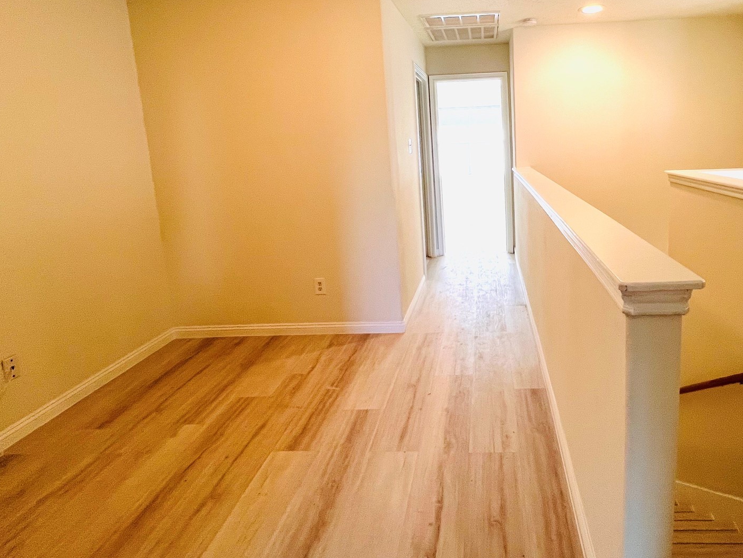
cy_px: 200
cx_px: 473
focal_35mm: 19
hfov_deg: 82.8
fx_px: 408
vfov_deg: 67.3
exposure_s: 1/120
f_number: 1.8
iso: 160
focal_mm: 1.57
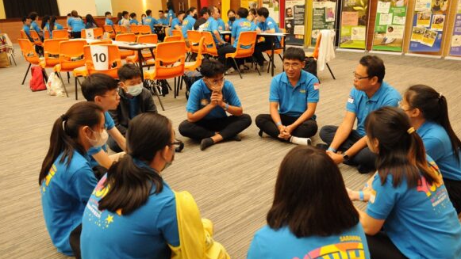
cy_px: 148
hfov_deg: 68.8
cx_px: 232
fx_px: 337
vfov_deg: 42.0
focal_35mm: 28
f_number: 4.5
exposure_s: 1/40
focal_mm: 17
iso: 2000
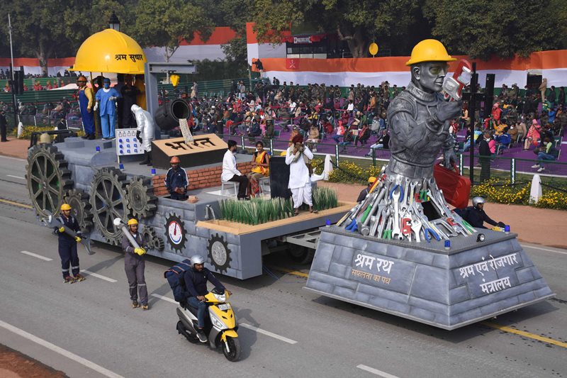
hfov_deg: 35.1
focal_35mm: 57
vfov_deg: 23.8
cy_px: 189
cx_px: 284
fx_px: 898
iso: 400
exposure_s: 1/3200
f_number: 5.6
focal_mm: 38
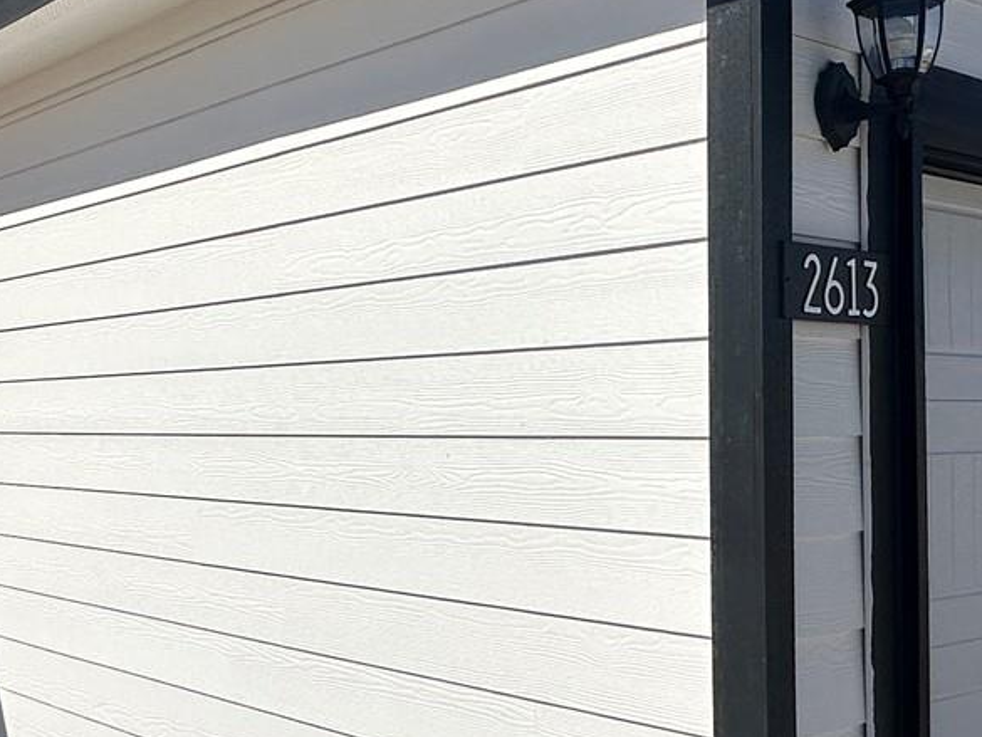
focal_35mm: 49
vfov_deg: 29.7
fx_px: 1390
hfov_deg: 37.8
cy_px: 410
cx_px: 232
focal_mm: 2.22
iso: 50
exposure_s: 1/8403
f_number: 2.2
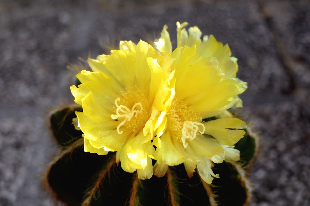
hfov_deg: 46.4
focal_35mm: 42
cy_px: 103
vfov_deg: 31.9
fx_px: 362
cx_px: 155
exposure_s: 1/80
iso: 200
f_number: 4.5
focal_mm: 28.2
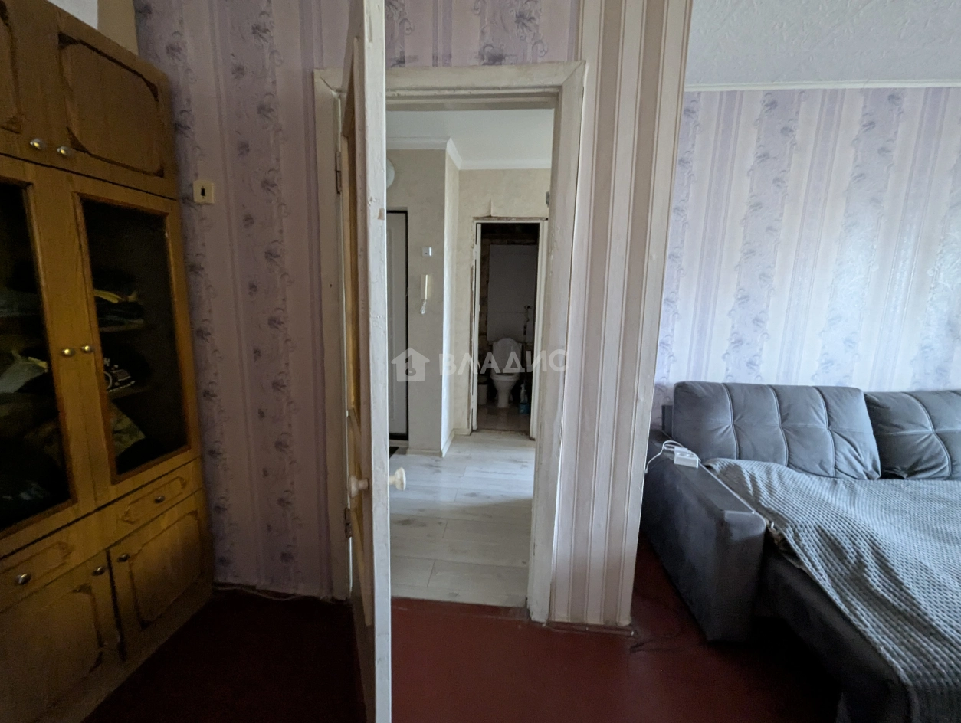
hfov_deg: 106.1
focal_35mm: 13
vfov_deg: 90.1
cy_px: 362
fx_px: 361
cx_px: 480
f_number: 2.2
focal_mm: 1.95
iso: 591
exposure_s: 1/23.8
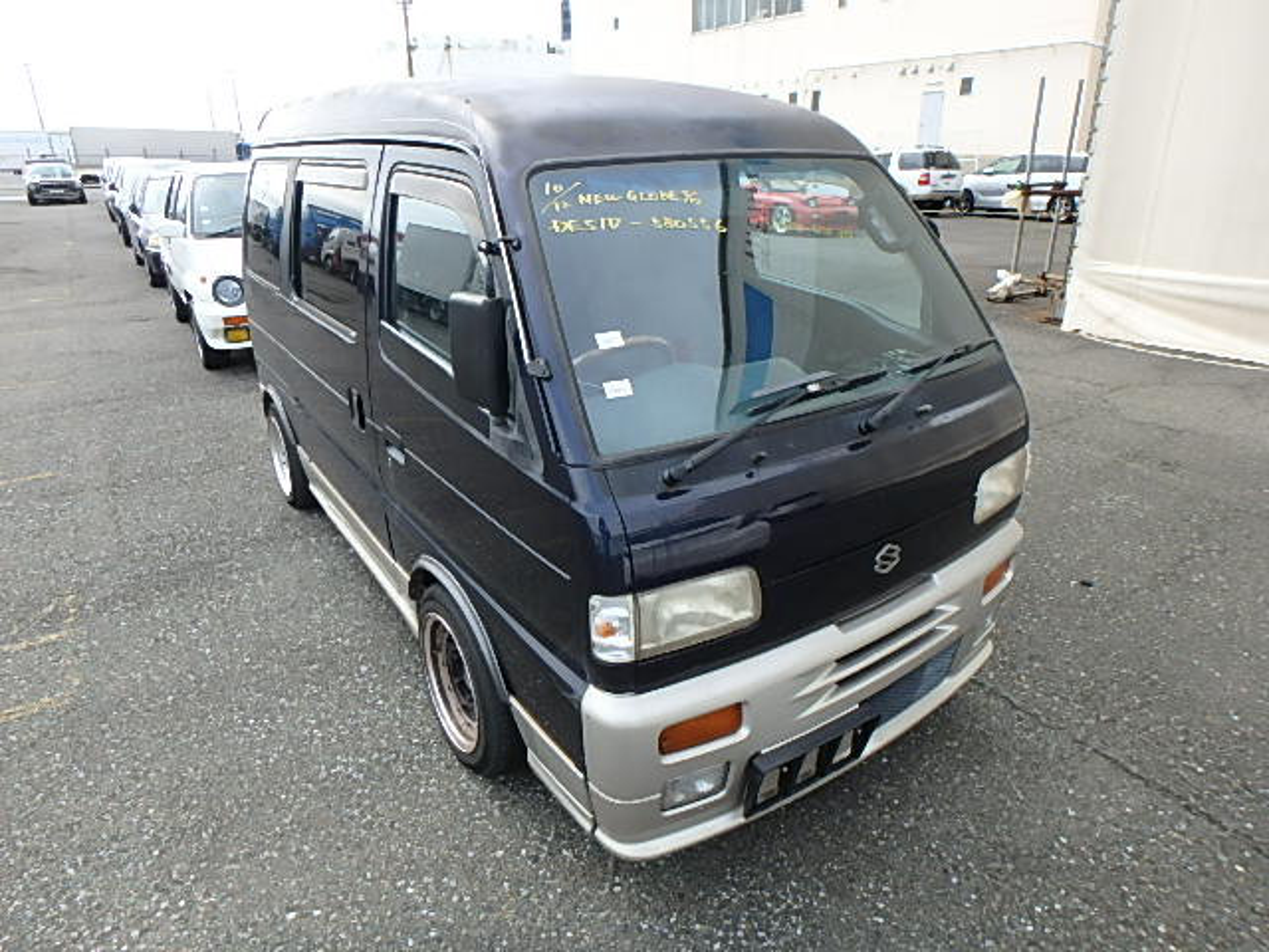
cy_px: 476
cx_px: 634
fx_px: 770
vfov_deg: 63.4
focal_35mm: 21
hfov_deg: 79.0
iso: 125
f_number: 3.5
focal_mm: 3.7
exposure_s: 1/320
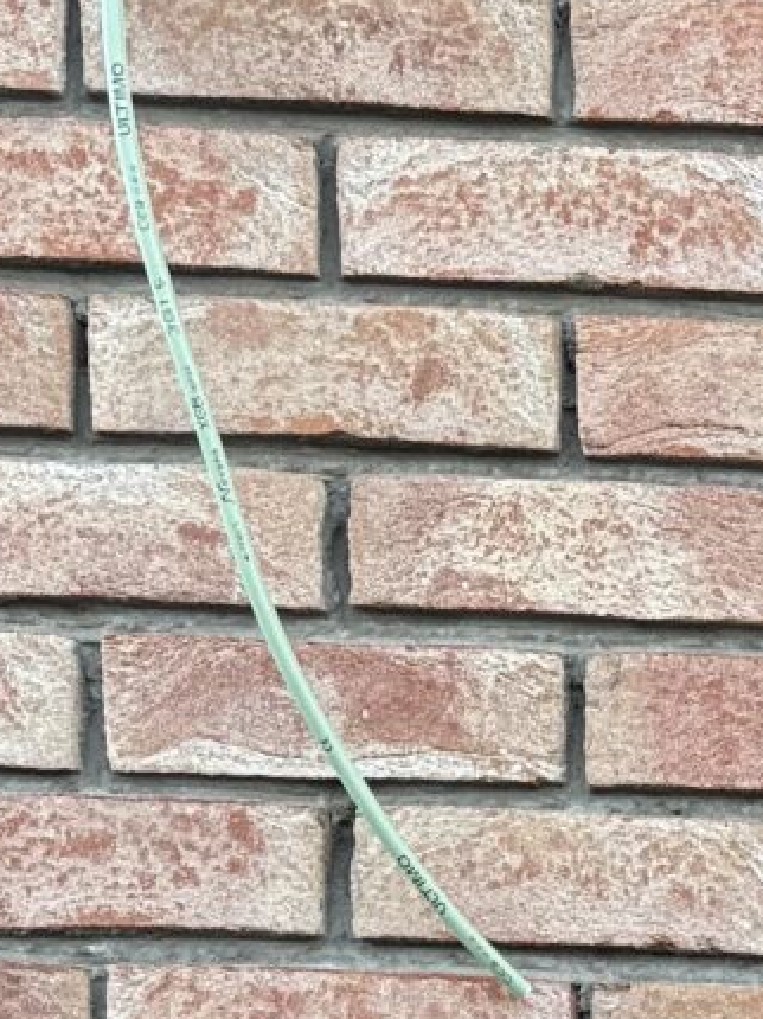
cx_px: 2050
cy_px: 1735
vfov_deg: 12.8
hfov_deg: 9.0
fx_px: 4207
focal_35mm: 143
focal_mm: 6.76
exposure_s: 1/126
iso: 64
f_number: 1.78
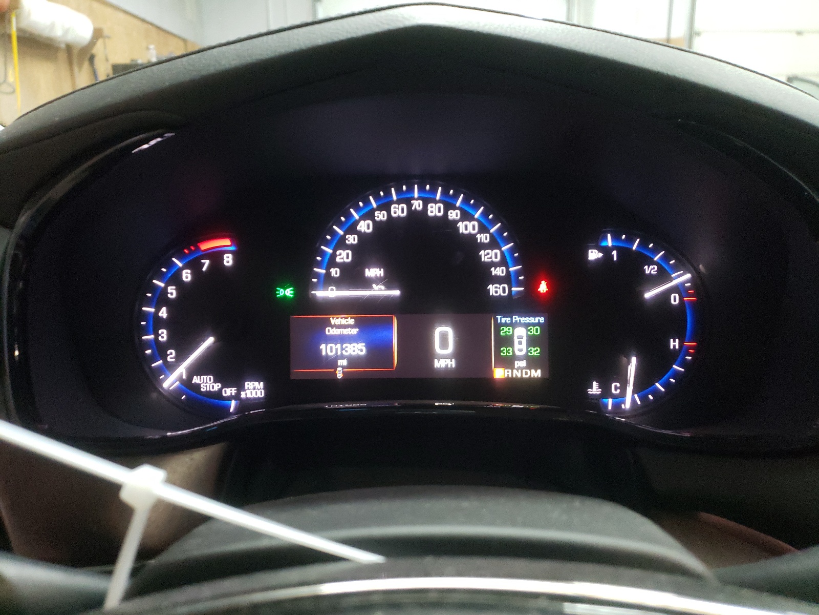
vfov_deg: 53.1
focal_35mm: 26
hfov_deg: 67.3
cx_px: 410
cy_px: 308
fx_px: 615
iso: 383
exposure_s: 1/24
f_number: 1.5
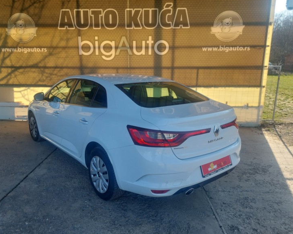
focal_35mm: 27
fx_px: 234
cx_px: 135
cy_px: 119
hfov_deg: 64.0
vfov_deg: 53.2
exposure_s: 1/375
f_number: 1.8
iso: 40
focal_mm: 5.23
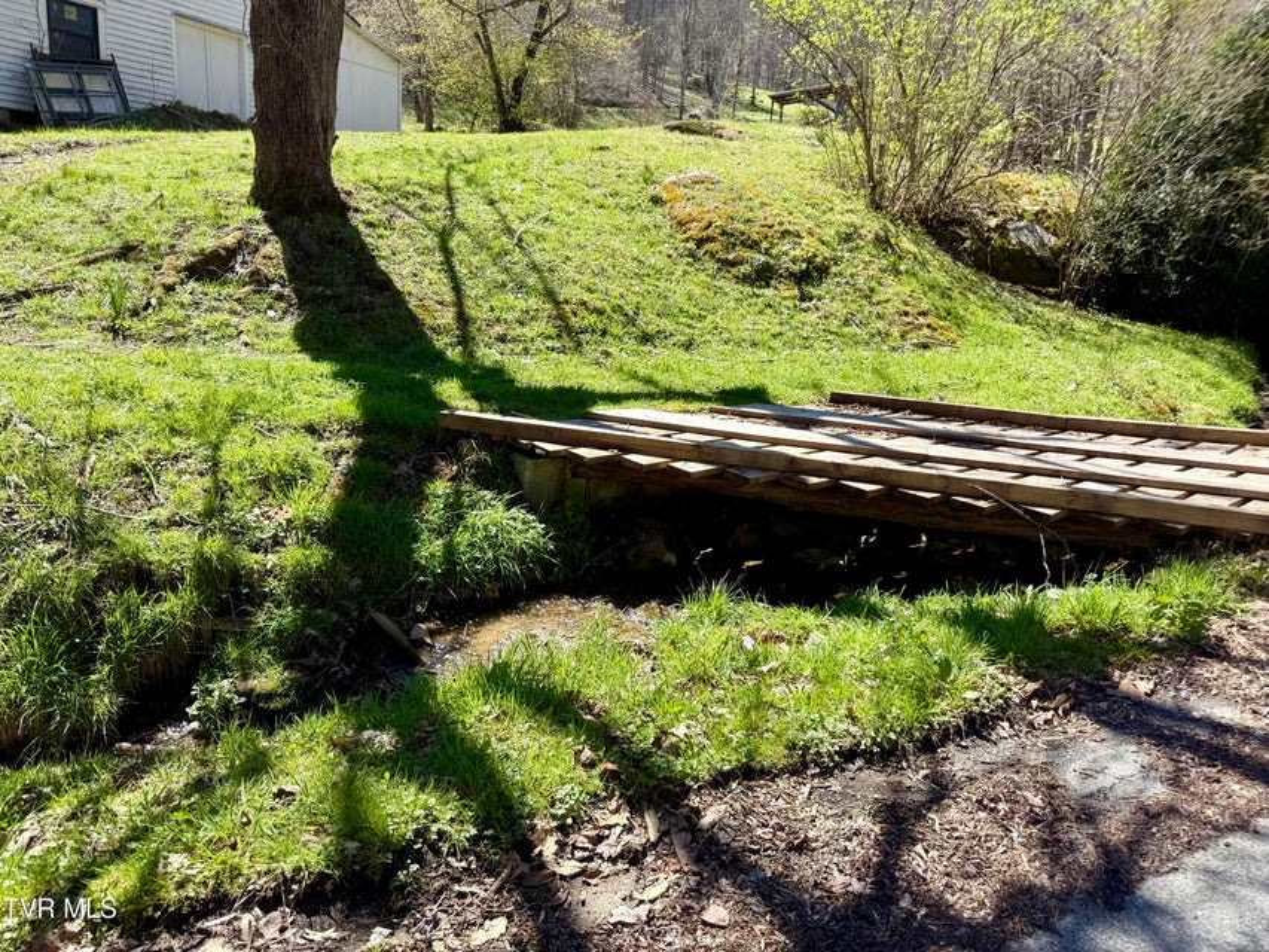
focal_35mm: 24
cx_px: 634
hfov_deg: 71.6
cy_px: 476
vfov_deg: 56.8
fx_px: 880
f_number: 1.78
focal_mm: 6.76
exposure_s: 1/1522
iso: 80
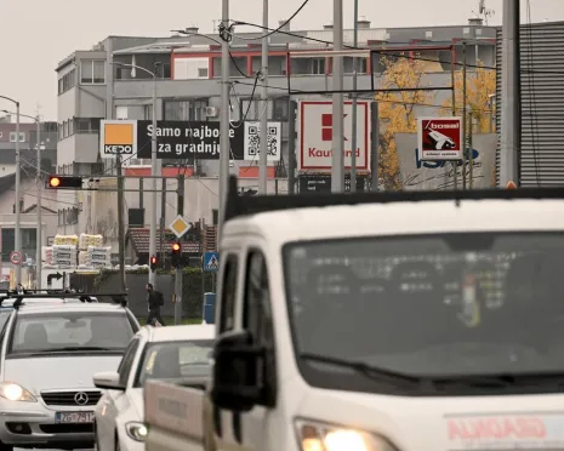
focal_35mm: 307
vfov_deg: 5.0
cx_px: 116
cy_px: 290
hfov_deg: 6.3
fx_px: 5125
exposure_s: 1/1600
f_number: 5.6
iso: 1600
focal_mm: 200
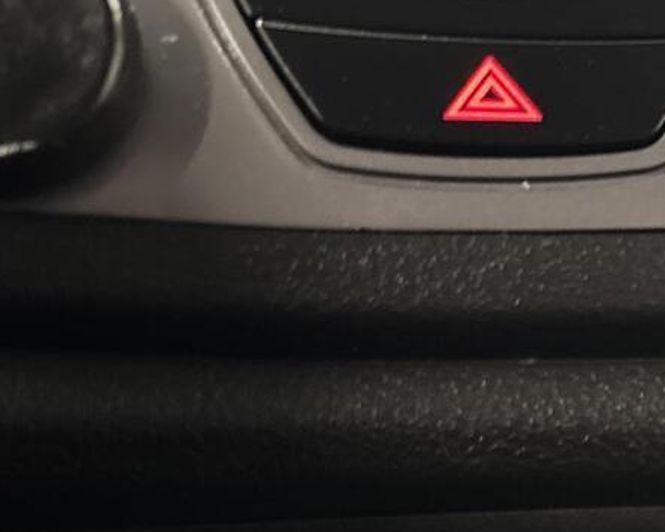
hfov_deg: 20.6
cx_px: 905
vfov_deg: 17.0
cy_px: 765
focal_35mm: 83
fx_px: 1634
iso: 1000
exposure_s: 1/18
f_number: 1.6
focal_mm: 5.96
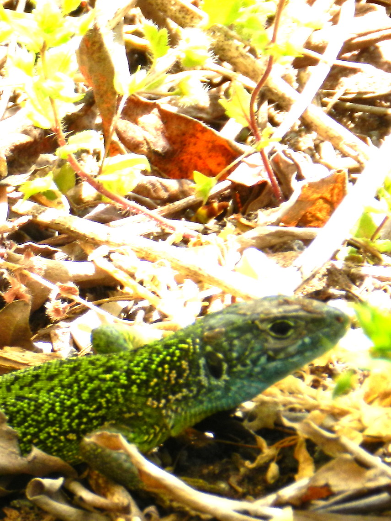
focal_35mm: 650
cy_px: 321
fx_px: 9787
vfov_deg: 3.1
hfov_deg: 2.3
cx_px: -116
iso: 160
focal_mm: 55
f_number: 5.4
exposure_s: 1/320
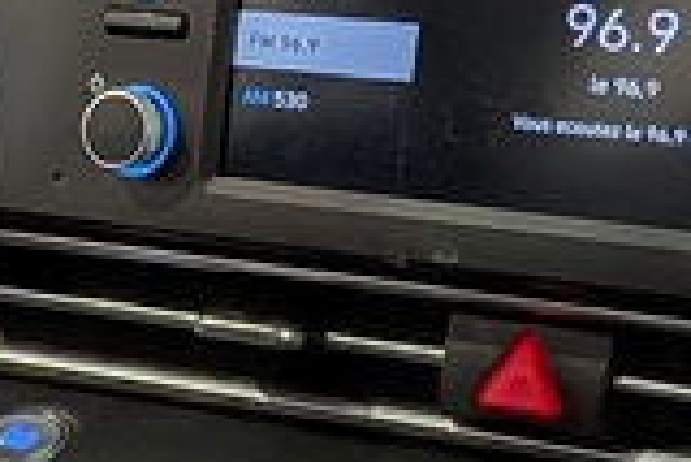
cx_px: -199
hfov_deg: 12.4
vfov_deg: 8.5
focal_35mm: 160
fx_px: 3074
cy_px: 527
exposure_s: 1/50
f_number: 1.7
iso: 84
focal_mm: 4.53
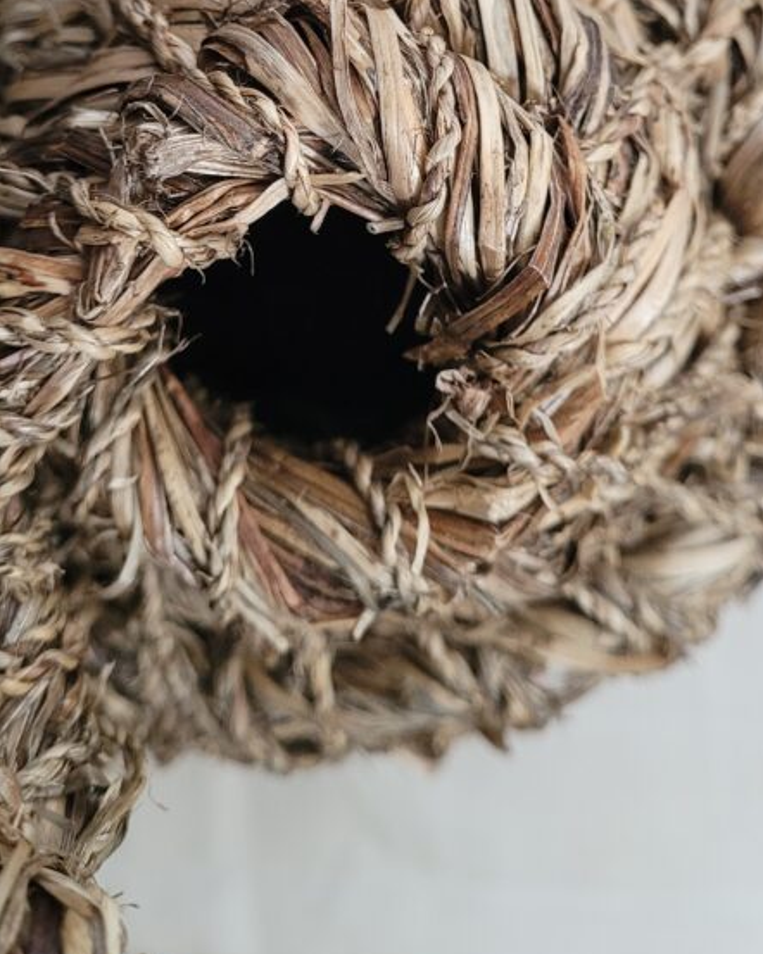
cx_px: 385
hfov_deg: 32.1
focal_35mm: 47
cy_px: 152
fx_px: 1327
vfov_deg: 37.7
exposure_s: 1/50
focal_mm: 5.4
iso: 640
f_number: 1.8
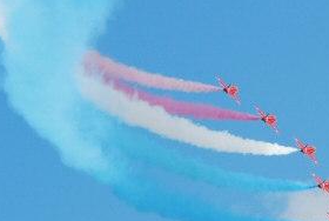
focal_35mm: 354
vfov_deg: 3.9
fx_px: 3239
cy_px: 99
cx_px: 166
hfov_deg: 5.8
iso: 400
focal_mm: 165
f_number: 9.5
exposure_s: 1/750
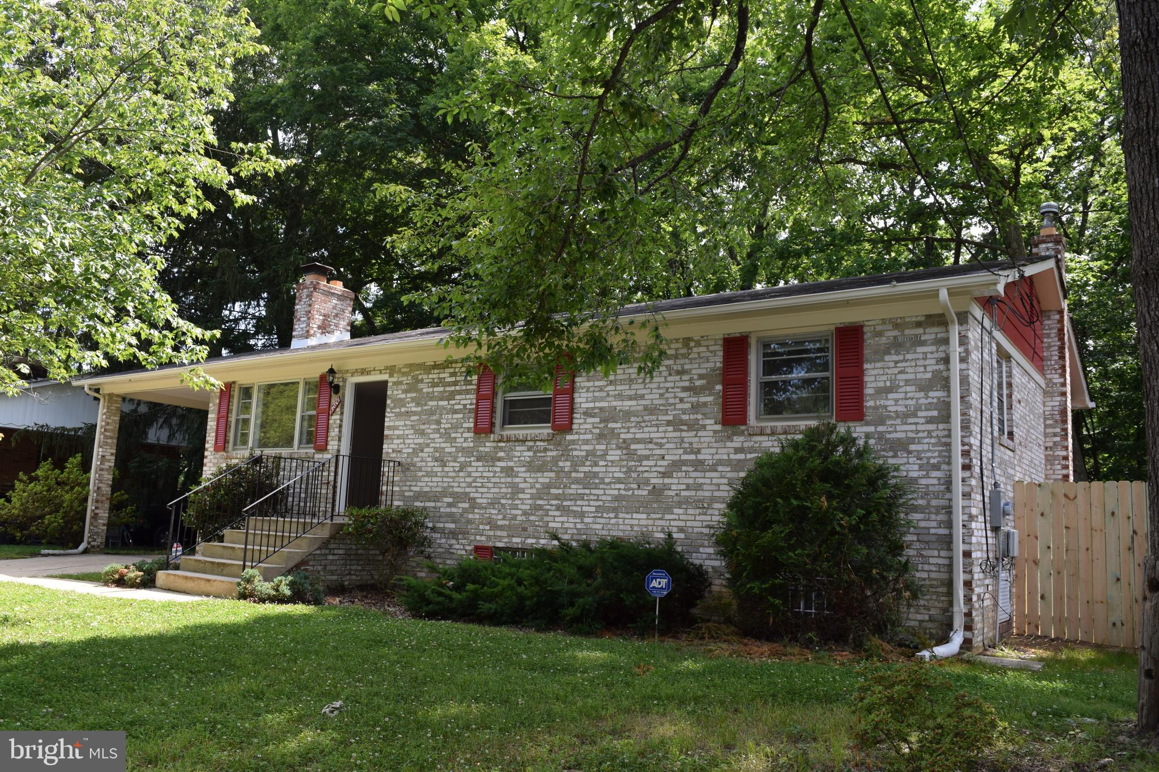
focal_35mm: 27
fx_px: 869
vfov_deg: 47.9
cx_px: 580
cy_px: 386
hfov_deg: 67.4
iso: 100
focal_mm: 18
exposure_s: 1/125
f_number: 5.6
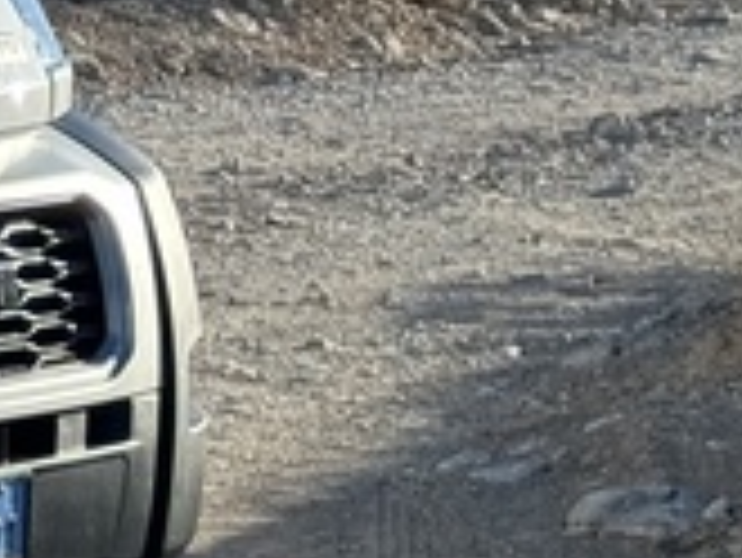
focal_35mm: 291
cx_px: -1412
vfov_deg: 5.1
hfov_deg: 6.3
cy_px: -58
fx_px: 6242
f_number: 1.78
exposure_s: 1/2415
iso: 64
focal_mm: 6.86
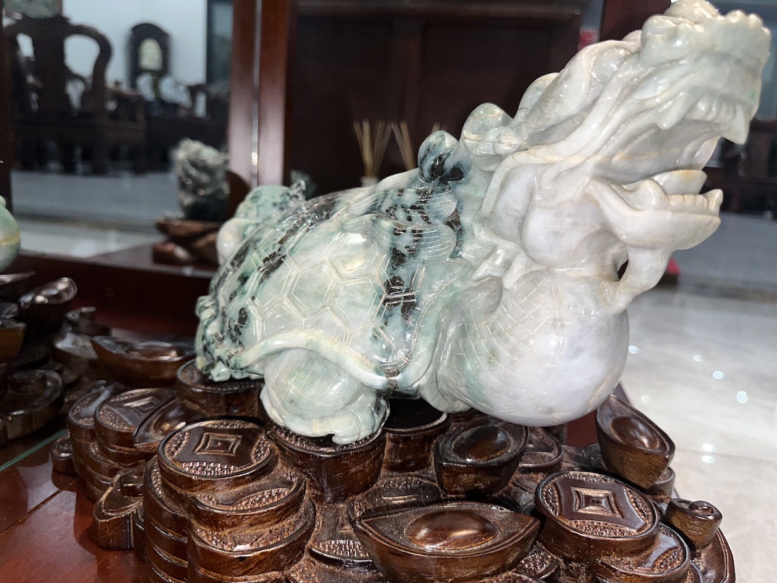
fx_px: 539
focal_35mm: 24
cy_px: 292
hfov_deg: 71.6
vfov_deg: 56.8
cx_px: 388
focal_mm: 6.86
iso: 50
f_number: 1.78
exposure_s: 1/58
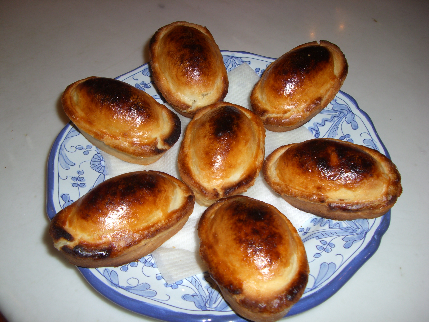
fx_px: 471
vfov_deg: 37.7
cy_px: 161
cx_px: 214
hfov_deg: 49.0
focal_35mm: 38
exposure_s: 1/60
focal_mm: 6.2
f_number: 2.7
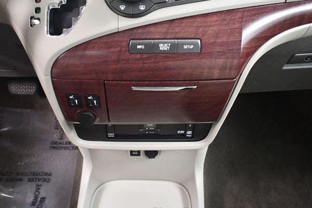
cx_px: 147
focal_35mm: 39
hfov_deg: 49.5
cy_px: 110
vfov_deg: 34.3
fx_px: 338
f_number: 3.5
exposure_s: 1/60
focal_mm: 18
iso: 5600
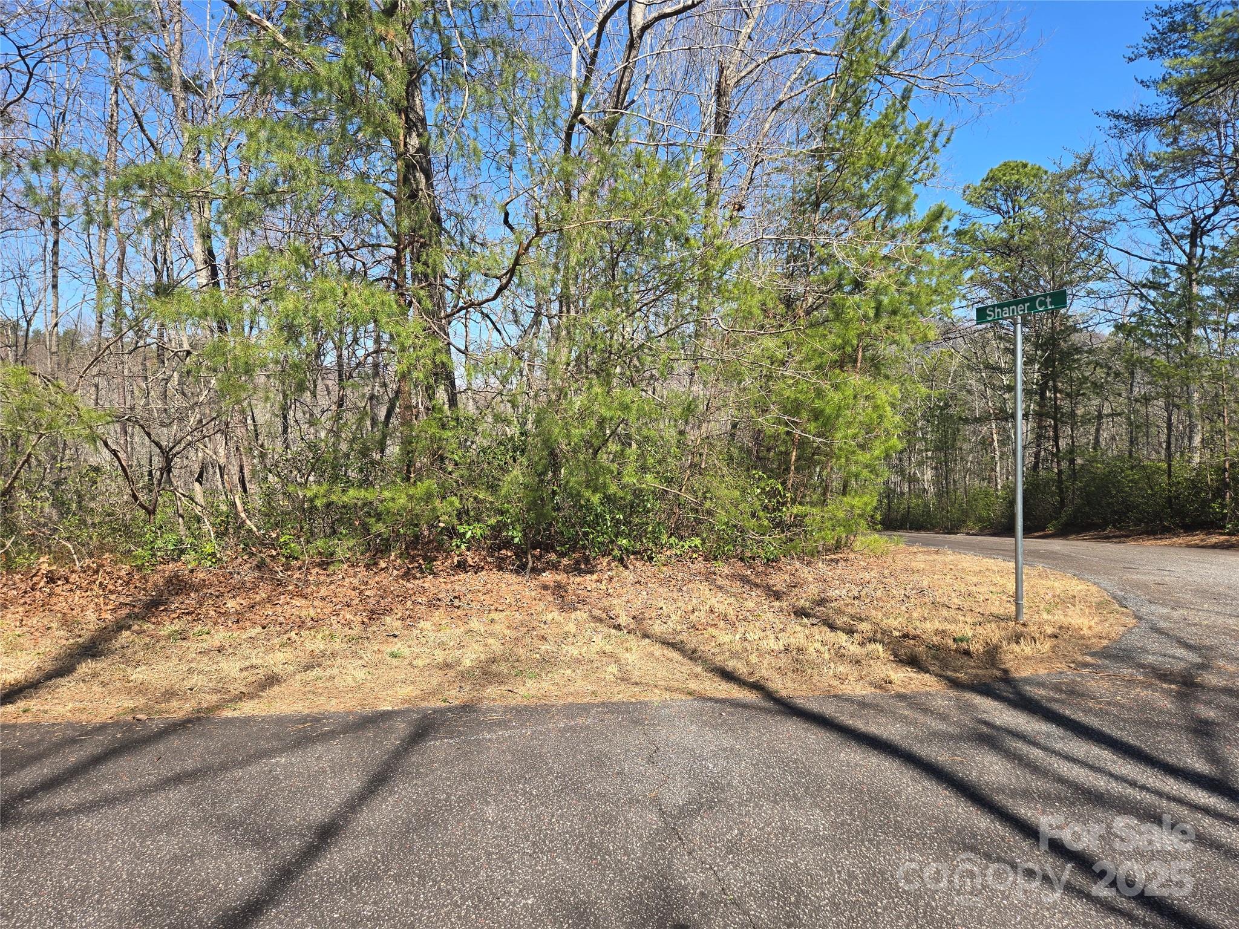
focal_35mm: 23
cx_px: 620
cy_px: 464
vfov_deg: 58.9
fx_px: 823
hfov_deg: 73.9
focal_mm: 5.4
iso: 25
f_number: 1.8
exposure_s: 1/986
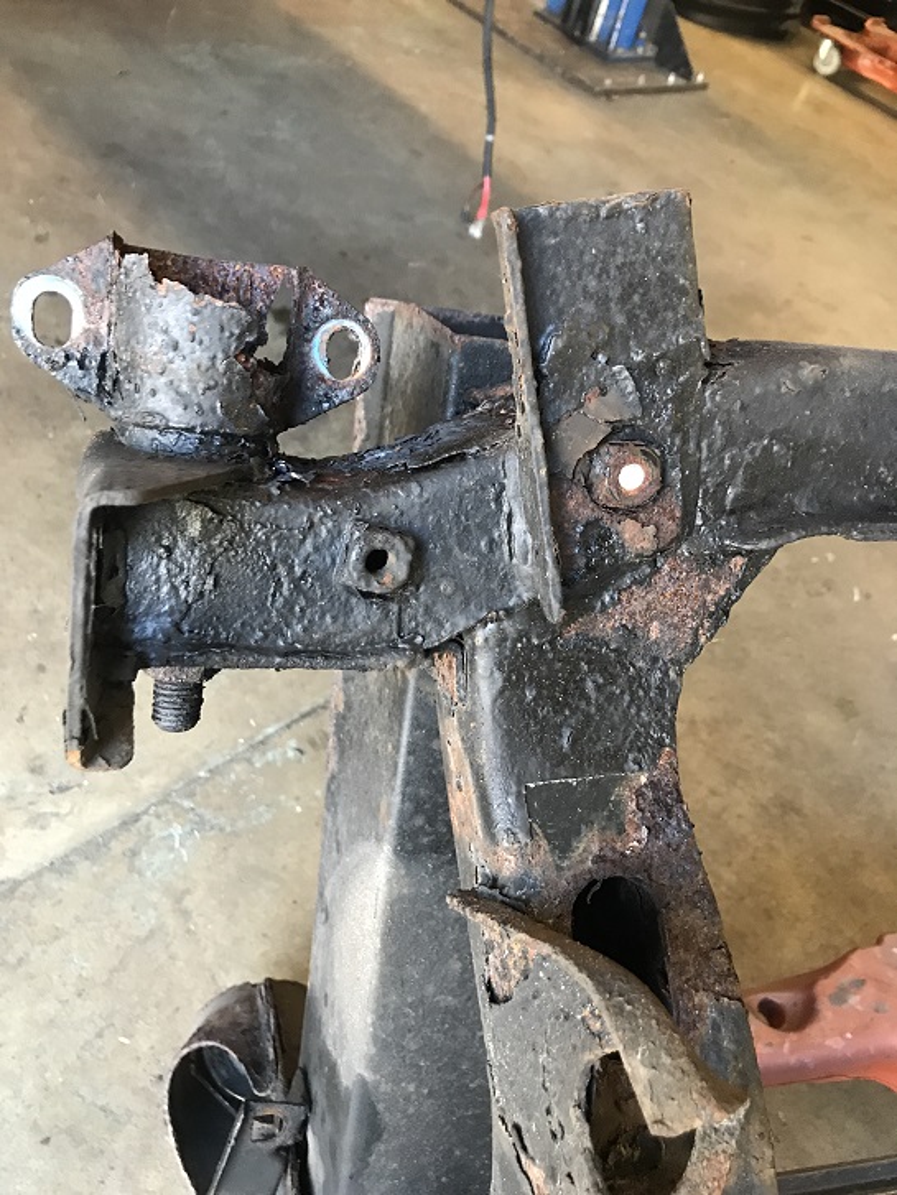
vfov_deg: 63.4
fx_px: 967
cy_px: 598
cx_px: 448
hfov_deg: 49.8
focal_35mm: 28
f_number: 1.8
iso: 100
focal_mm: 3.99
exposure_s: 1/17
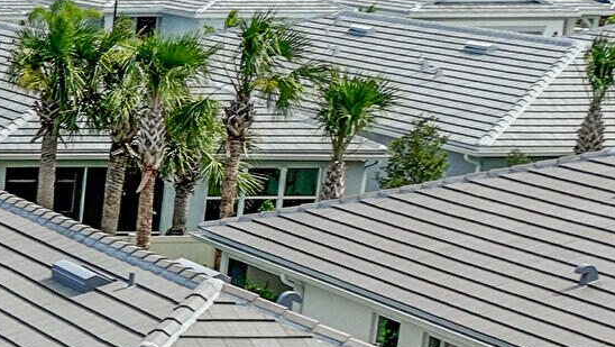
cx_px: -807
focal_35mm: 143
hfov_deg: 12.3
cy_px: 518
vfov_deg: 8.3
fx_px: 2333
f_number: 2.8
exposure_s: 1/2000
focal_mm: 12.3
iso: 100
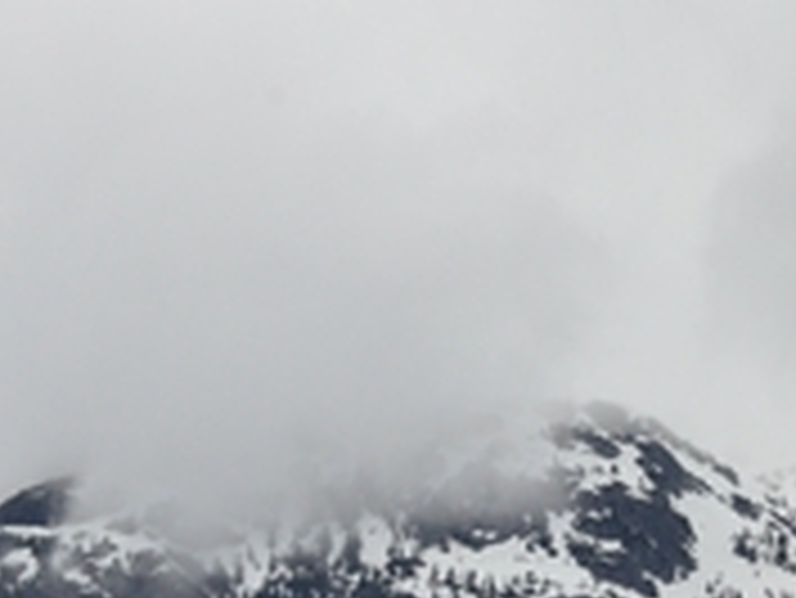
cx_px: 337
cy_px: 301
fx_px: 8790
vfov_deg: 3.9
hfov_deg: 5.2
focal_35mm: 382
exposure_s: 1/1600
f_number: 14
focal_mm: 112
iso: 1000
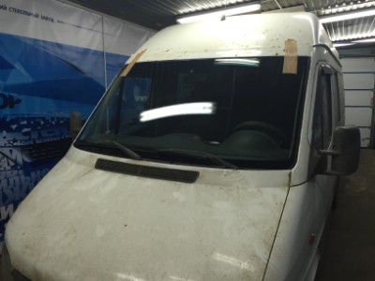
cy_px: 140
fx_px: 314
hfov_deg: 61.7
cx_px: 188
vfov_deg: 48.2
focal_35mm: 29
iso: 64
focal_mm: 4.15
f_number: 2.2
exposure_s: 1/33
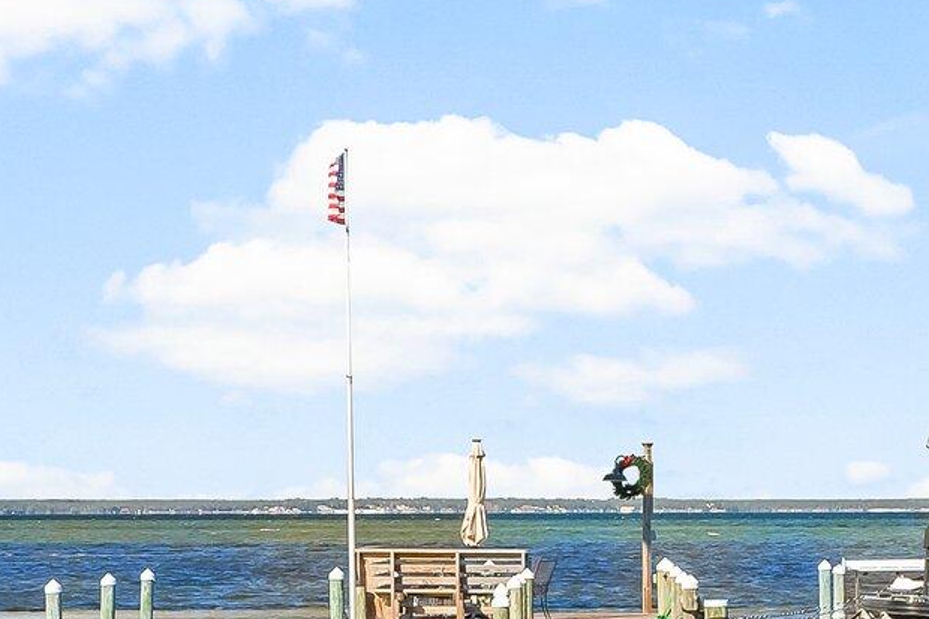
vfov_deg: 11.4
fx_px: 3070
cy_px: 545
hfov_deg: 17.2
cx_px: 617
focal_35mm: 119
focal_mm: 24
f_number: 8
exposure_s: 1/250
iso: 100
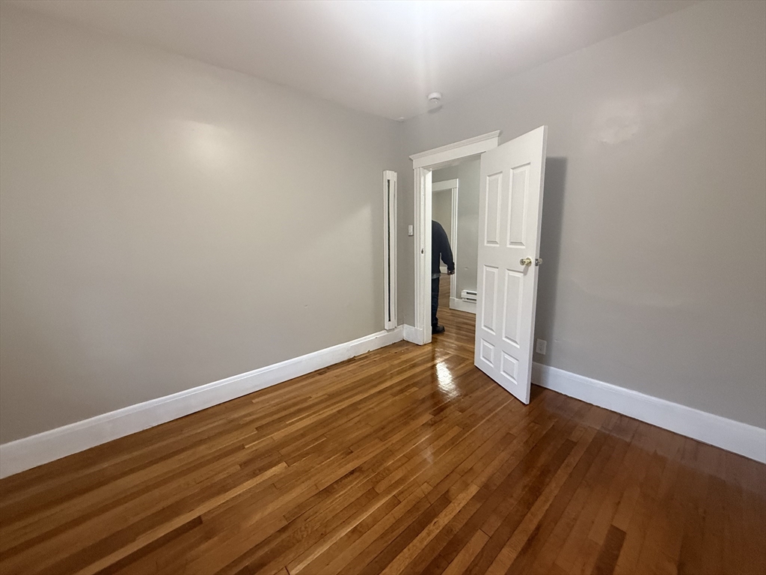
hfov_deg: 102.1
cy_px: 288
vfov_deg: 85.7
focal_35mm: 14
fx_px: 310
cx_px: 383
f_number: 2.2
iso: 400
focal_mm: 2.22
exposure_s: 1/60
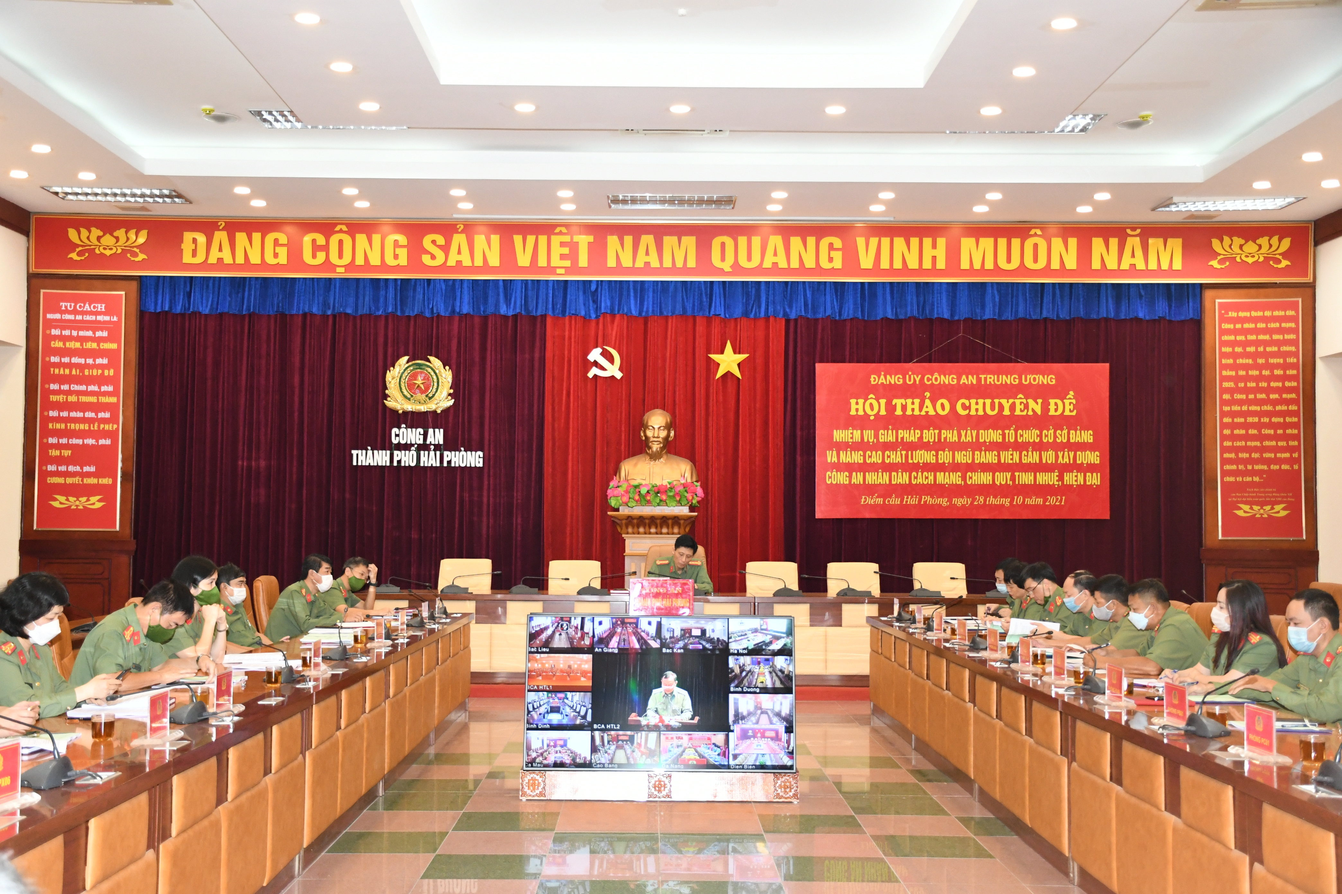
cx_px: 671
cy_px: 447
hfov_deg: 47.9
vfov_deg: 33.0
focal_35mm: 40
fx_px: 1510
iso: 2500
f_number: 4
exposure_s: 1/200
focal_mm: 27
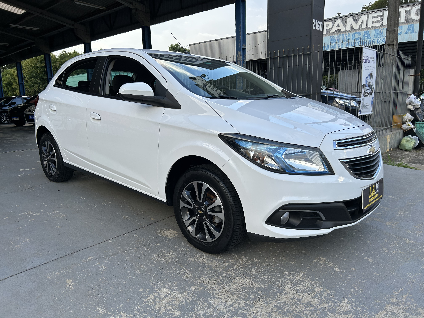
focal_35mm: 26
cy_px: 159
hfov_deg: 67.3
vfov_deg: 53.1
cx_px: 212
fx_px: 318
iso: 50
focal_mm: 5.7
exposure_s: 1/358
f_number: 1.5
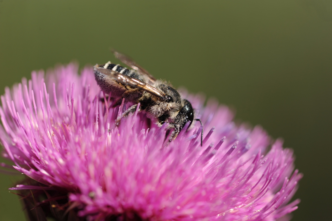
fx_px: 1843
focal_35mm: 200
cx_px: 166
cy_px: 110
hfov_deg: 10.3
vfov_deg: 6.9
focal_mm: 200
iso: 200
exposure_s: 1/500
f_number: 8
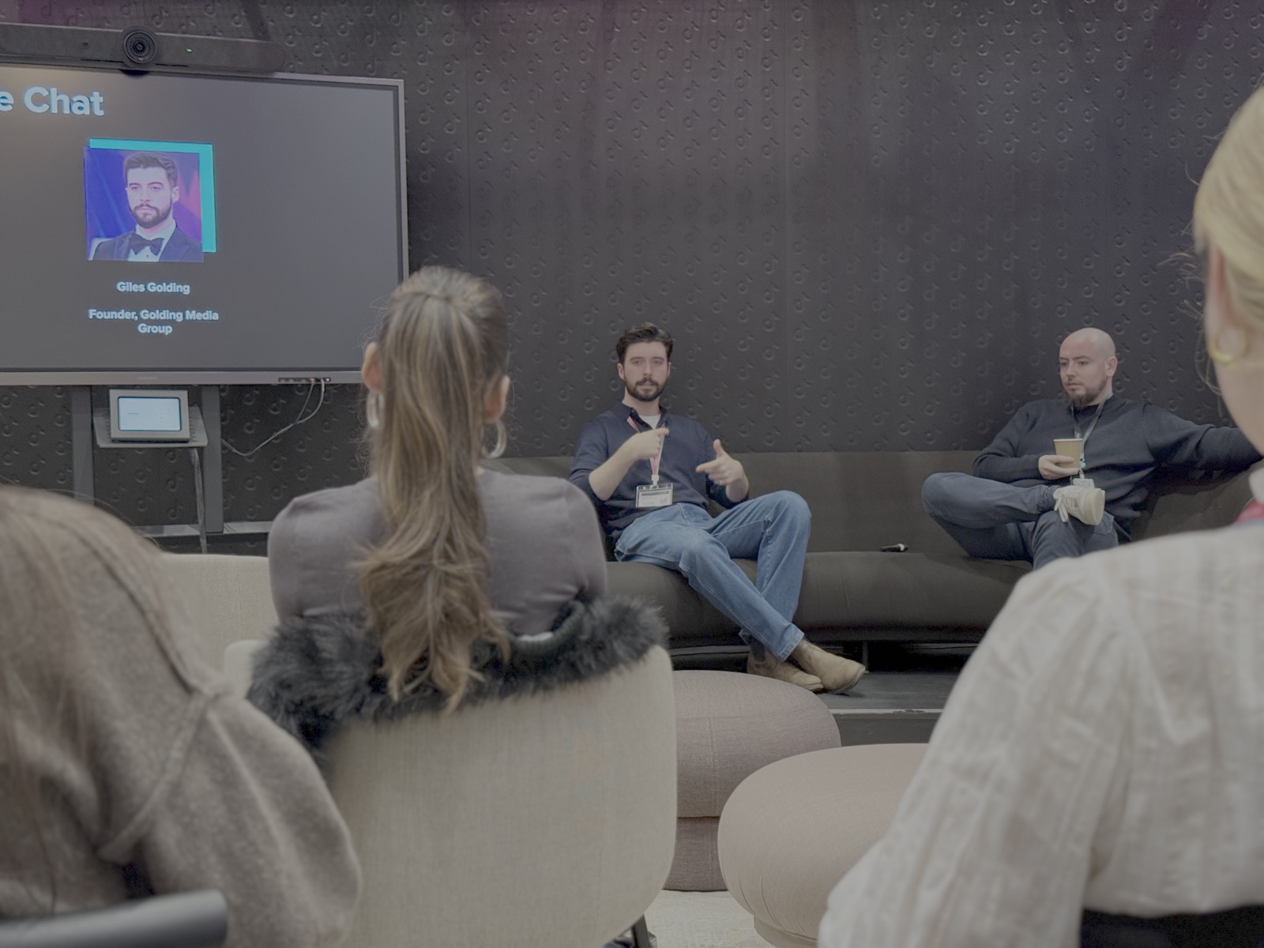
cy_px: 474
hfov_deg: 39.7
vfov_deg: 30.3
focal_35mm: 48
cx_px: 632
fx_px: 1753
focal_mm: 6.76
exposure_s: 1/40
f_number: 1.78
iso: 320
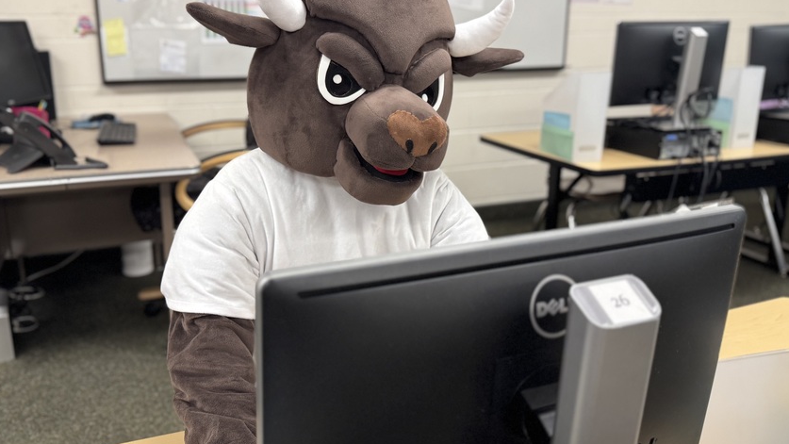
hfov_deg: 61.0
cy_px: 192
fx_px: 670
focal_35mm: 32
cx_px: 371
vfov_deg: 36.6
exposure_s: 1/60
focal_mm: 6.76
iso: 250
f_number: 1.78
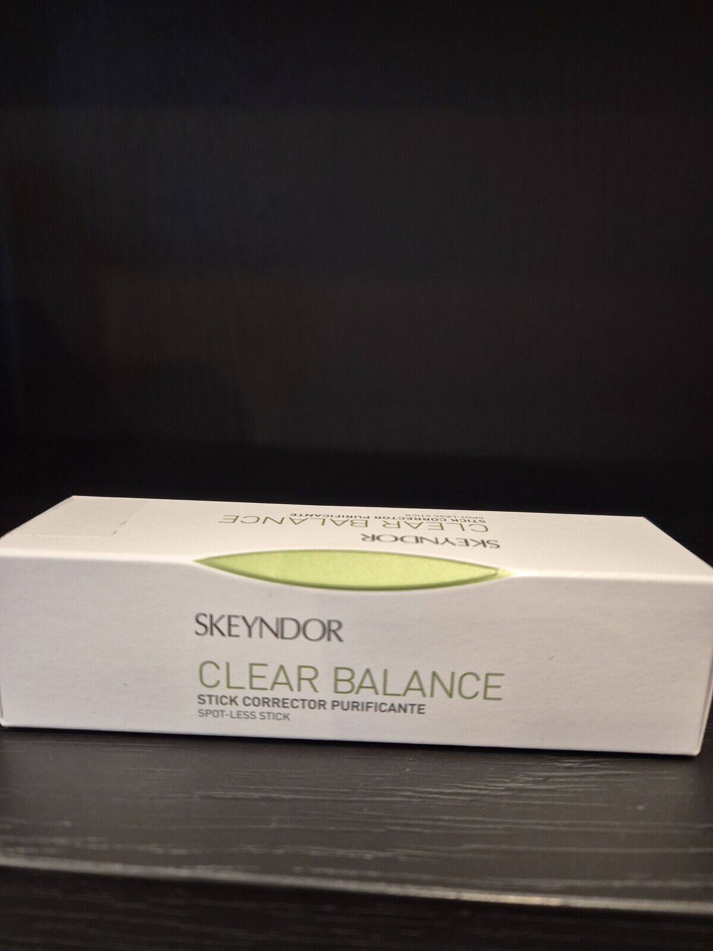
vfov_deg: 73.9
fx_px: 632
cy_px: 476
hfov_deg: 58.9
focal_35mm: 23
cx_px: 356
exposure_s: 1/57
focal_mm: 5.4
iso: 160
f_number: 1.8
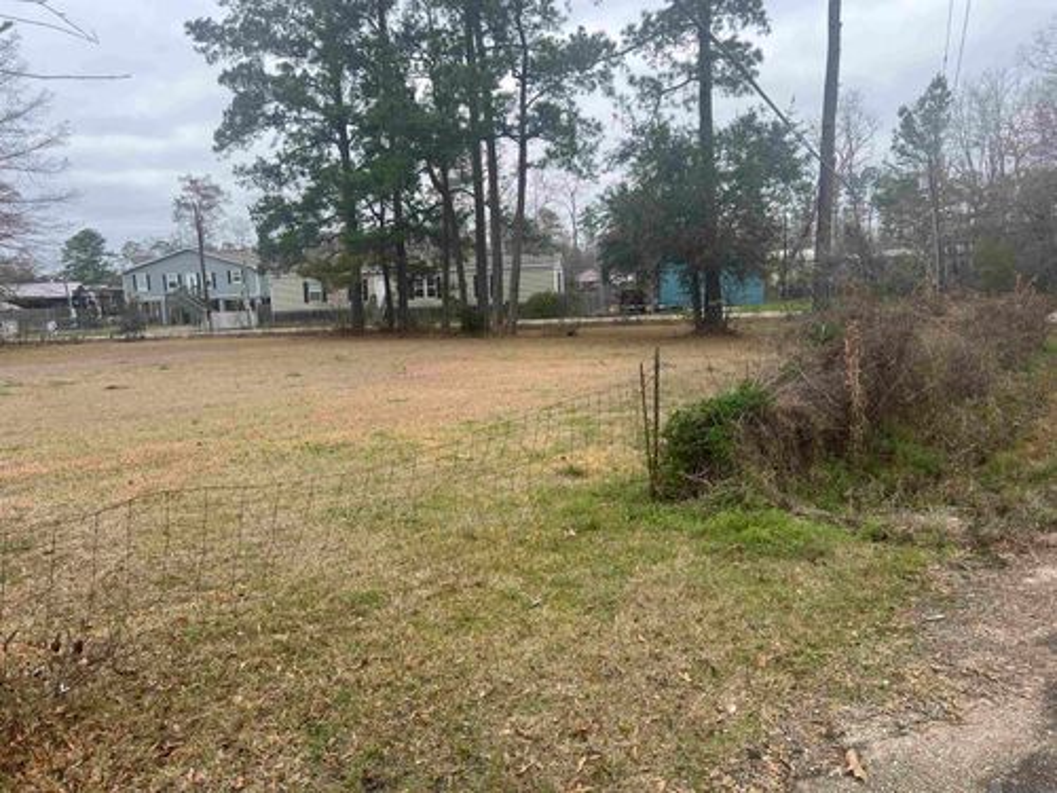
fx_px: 794
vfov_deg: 53.1
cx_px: 528
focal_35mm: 26
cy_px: 396
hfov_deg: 67.3
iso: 50
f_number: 1.5
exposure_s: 1/1196
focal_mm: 5.7
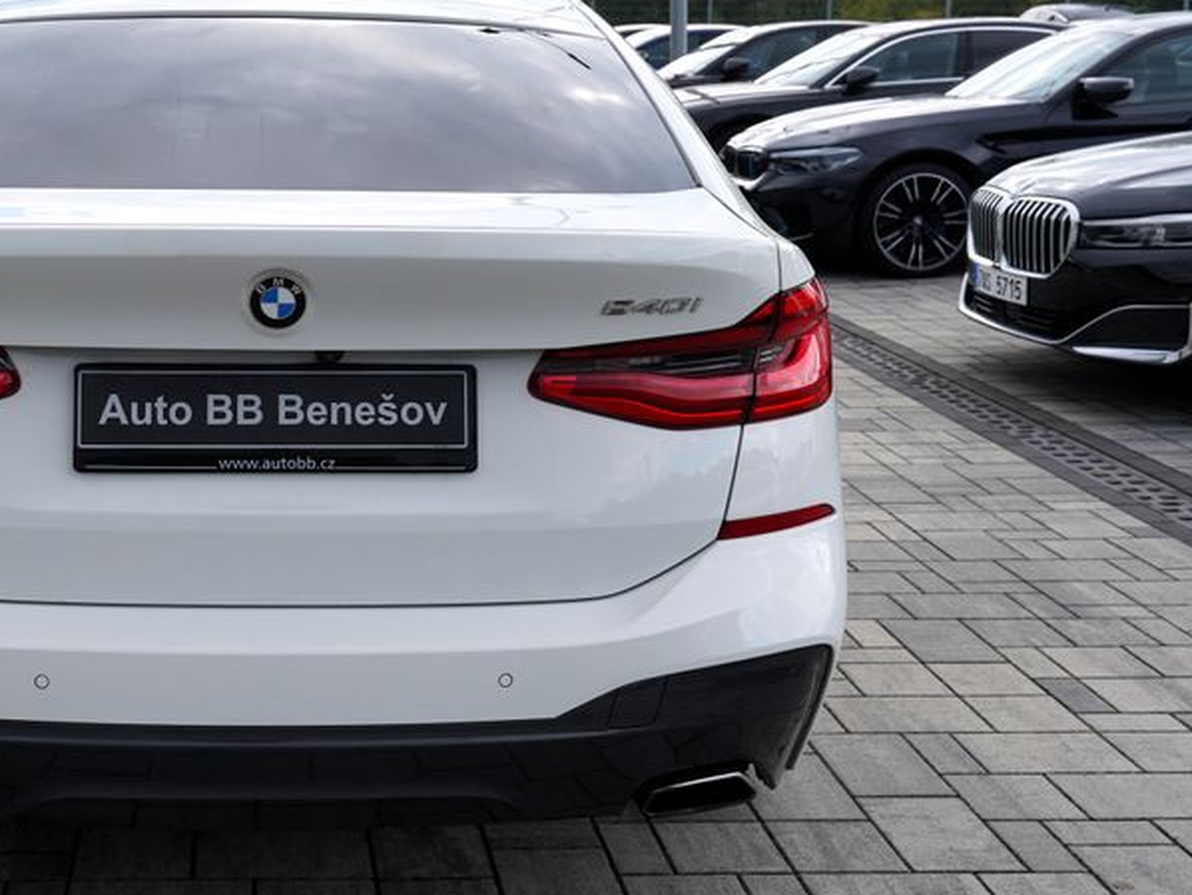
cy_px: 359
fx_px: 1757
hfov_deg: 36.5
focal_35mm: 51
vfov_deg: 28.5
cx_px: 289
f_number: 6.3
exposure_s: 1/160
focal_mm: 31
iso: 100
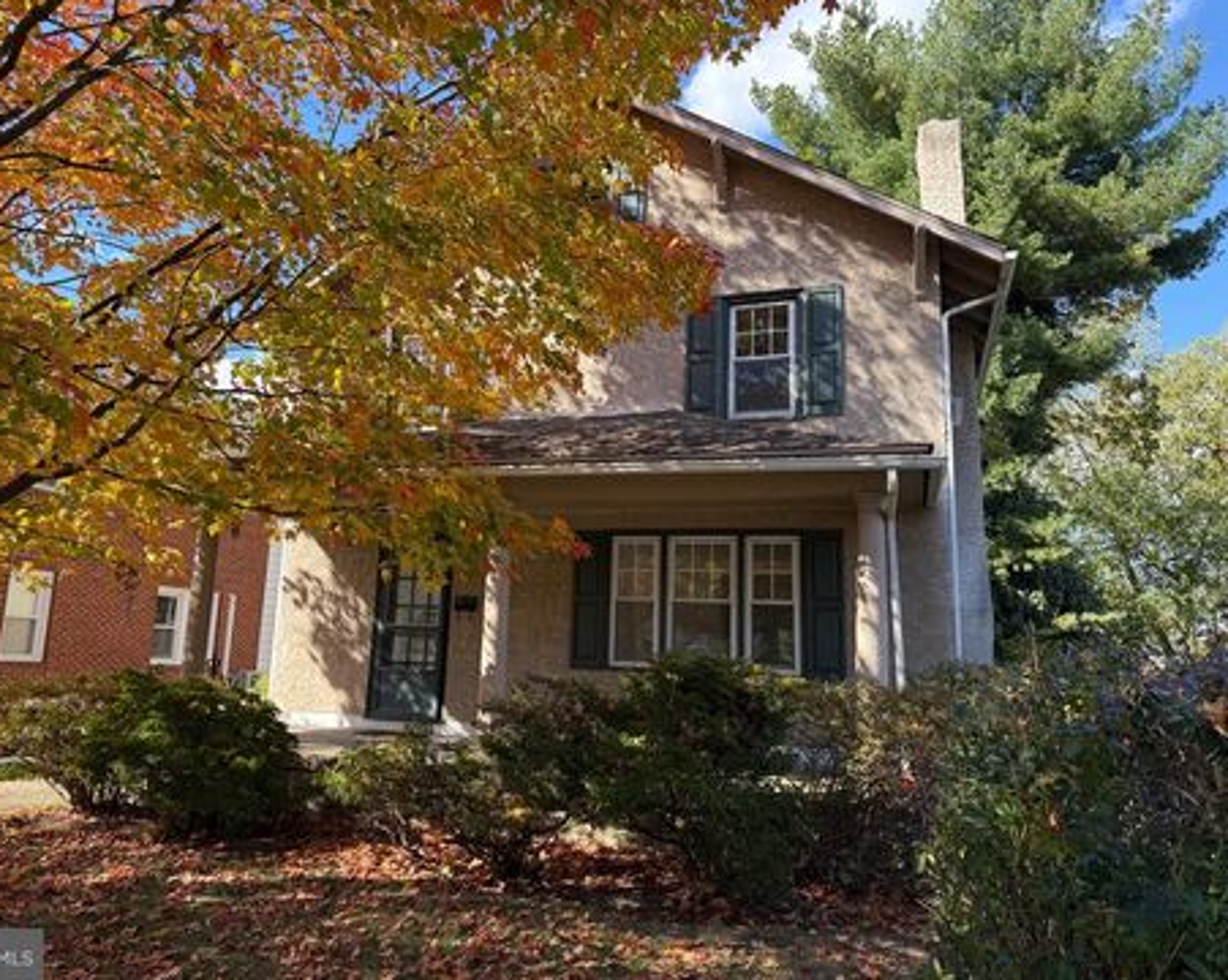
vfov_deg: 54.9
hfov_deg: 65.9
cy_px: 472
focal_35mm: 26
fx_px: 944
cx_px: 558
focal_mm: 6.76
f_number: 1.78
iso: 100
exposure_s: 1/1018
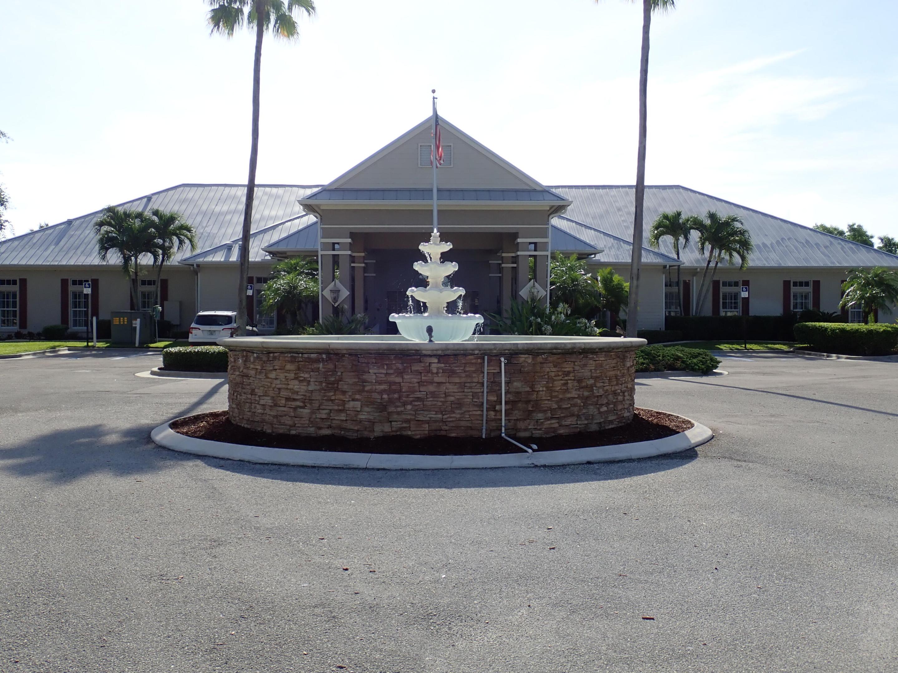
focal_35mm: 38
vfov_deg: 37.7
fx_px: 986
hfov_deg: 49.0
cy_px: 336
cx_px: 449
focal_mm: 6.86
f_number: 10
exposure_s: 1/100
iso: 100
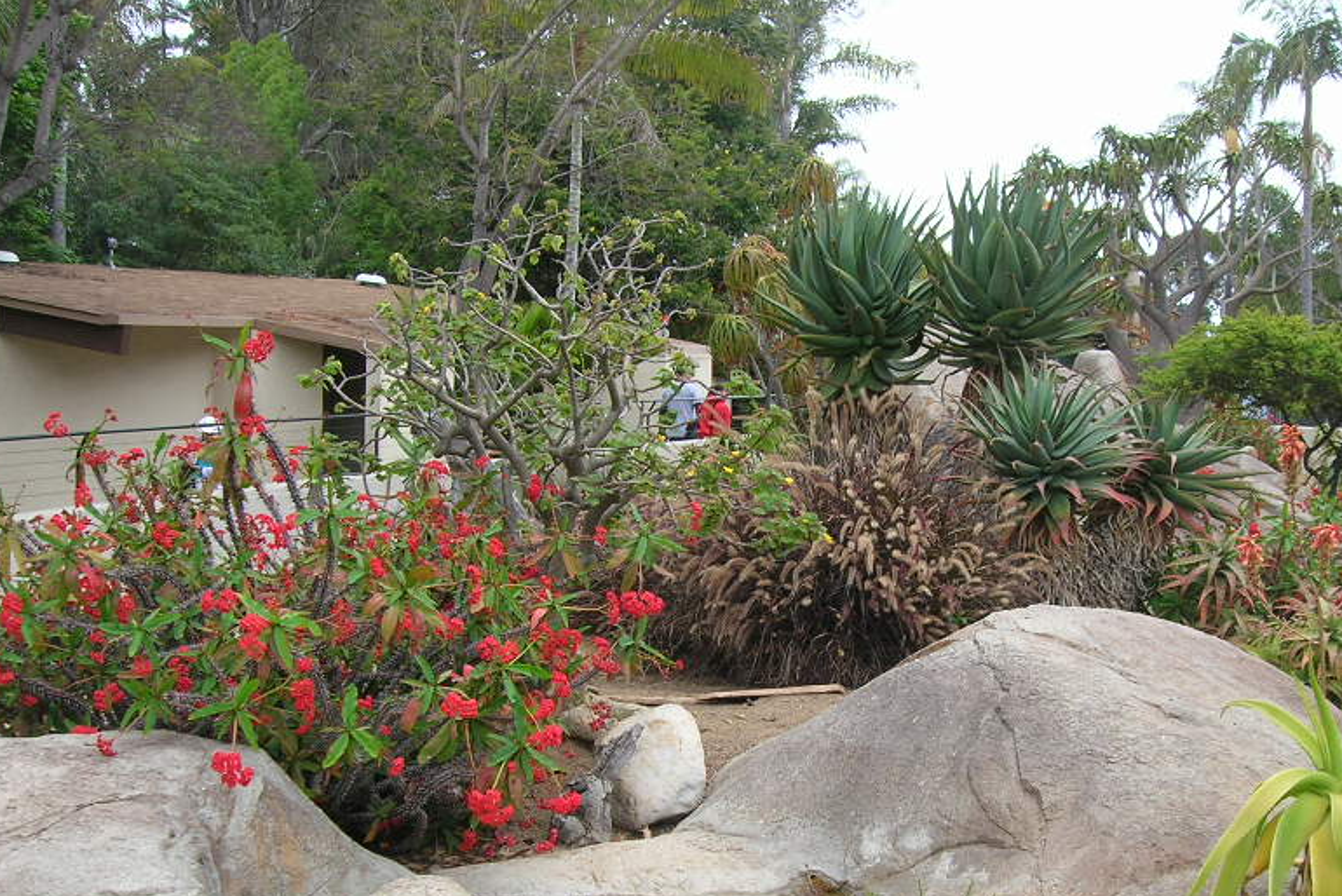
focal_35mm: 47
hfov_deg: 41.8
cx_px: 760
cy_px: 641
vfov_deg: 28.4
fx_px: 1753
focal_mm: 5.7
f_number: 4.9
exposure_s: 1/77.6
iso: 50
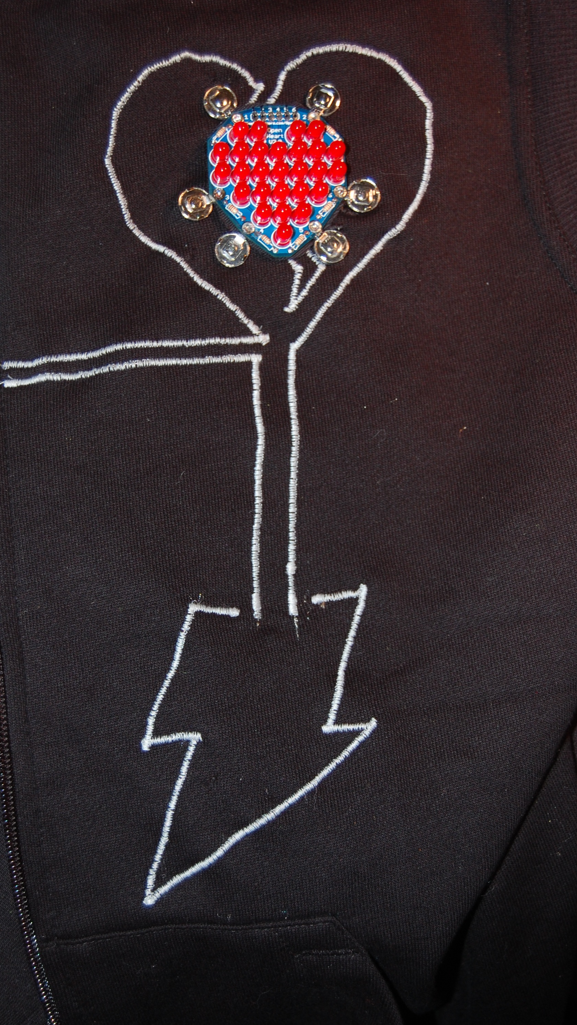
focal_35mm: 60
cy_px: 515
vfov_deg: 34.9
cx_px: 261
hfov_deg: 20.0
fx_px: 1632
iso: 400
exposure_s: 1/60
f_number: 4.8
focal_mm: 38
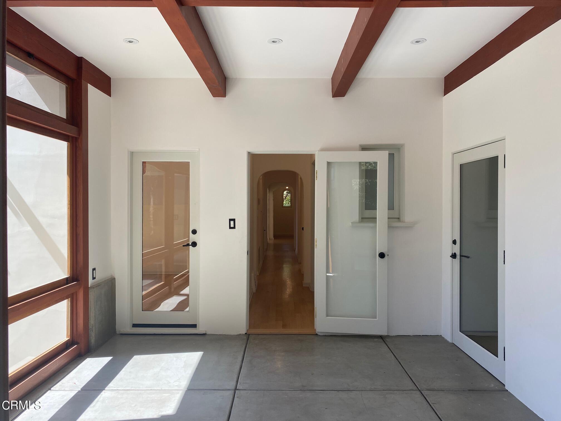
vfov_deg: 53.1
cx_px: 280
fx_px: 421
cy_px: 210
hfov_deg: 67.3
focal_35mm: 26
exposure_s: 1/460
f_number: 1.8
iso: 32
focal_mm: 4.25
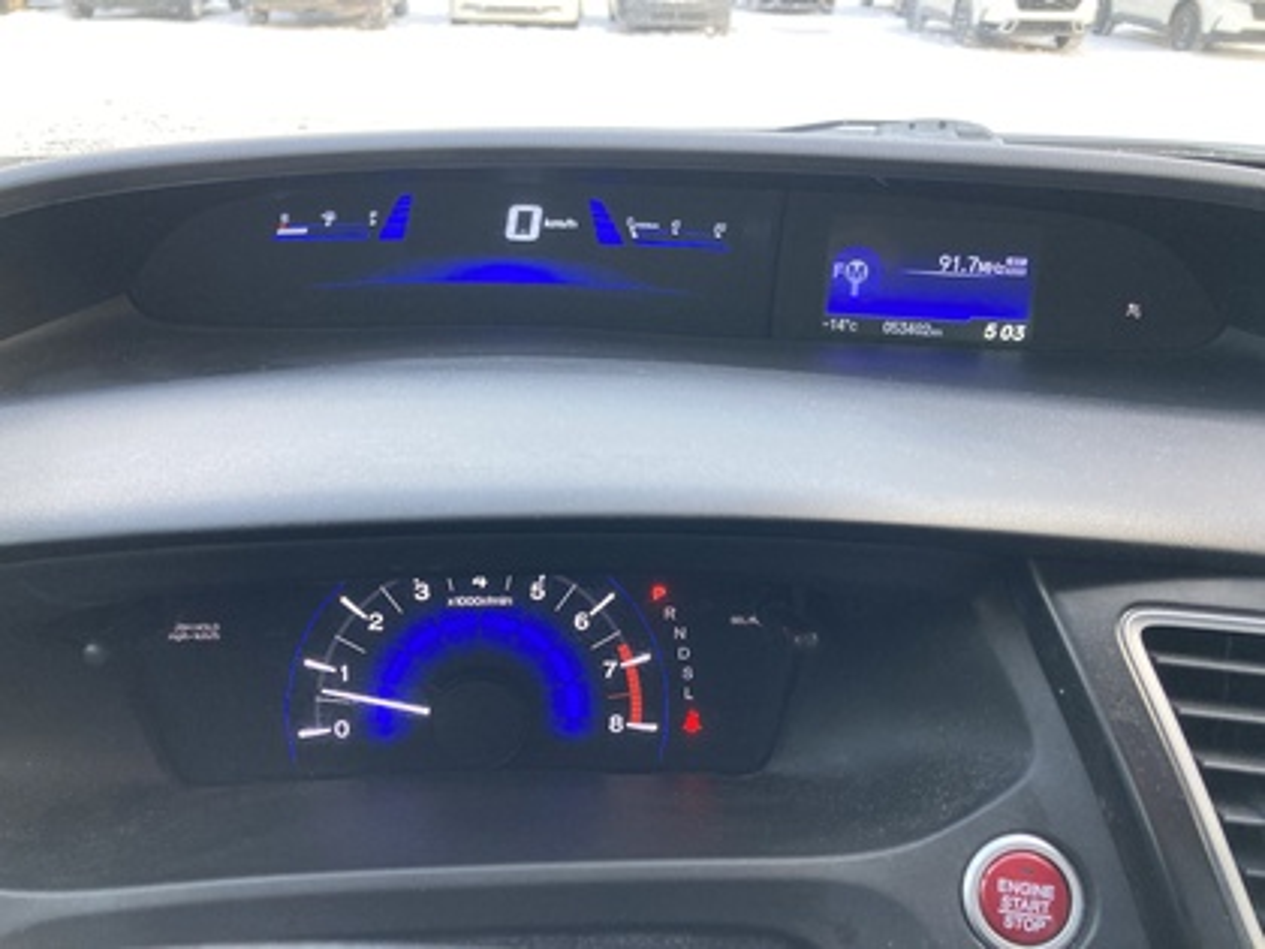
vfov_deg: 49.7
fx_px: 1023
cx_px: 632
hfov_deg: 63.4
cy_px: 474
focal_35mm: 28
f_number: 1.8
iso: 80
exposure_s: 1/78
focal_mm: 3.99
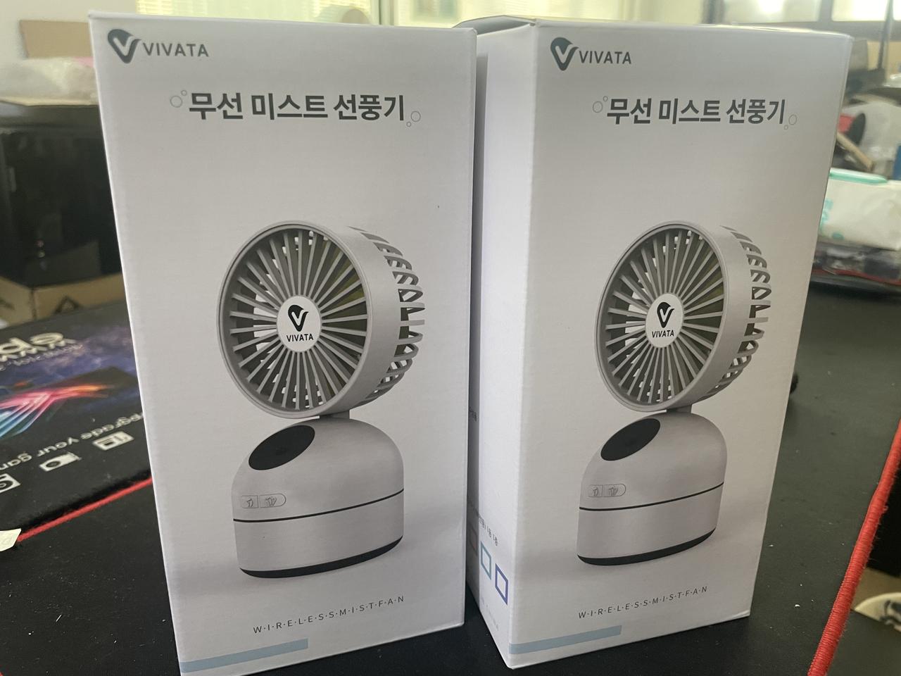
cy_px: 338
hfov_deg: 67.3
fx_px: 677
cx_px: 450
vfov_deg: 53.1
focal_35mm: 26
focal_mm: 4.2
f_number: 1.6
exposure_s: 1/60
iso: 400
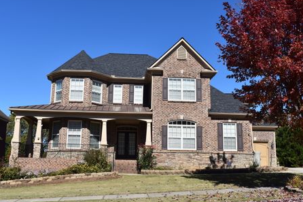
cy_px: 104
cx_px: 147
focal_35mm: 37
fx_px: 311
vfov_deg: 35.9
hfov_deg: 51.9
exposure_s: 1/500
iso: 200
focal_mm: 22
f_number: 11
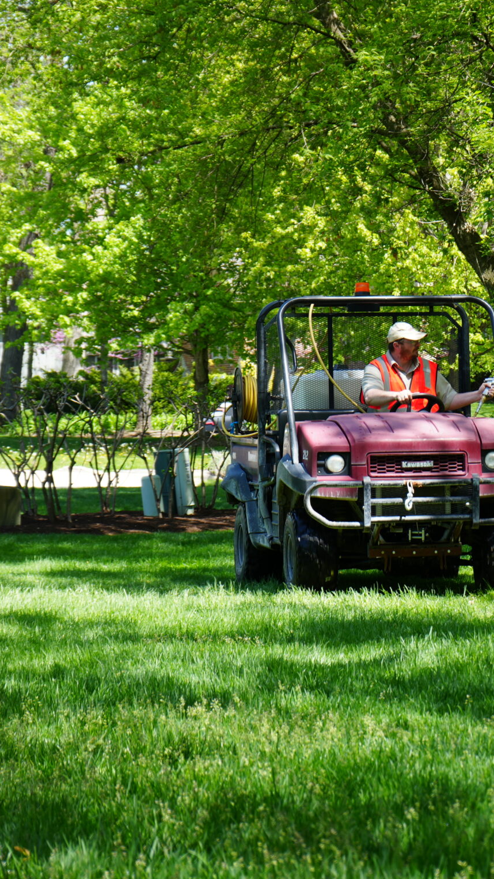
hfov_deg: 9.7
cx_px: 567
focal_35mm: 123
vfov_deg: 17.4
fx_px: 2865
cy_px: 406
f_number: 6.3
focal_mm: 70
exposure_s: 1/100
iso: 100
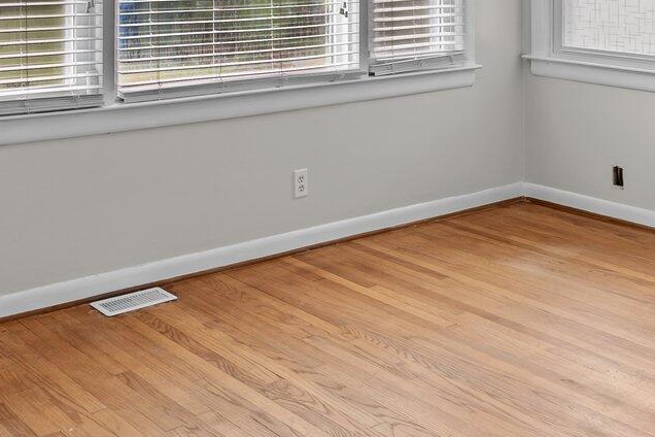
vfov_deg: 22.0
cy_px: -54
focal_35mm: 58
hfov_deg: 34.4
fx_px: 1055
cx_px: 256
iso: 320
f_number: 5.6
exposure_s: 1/5
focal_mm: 18
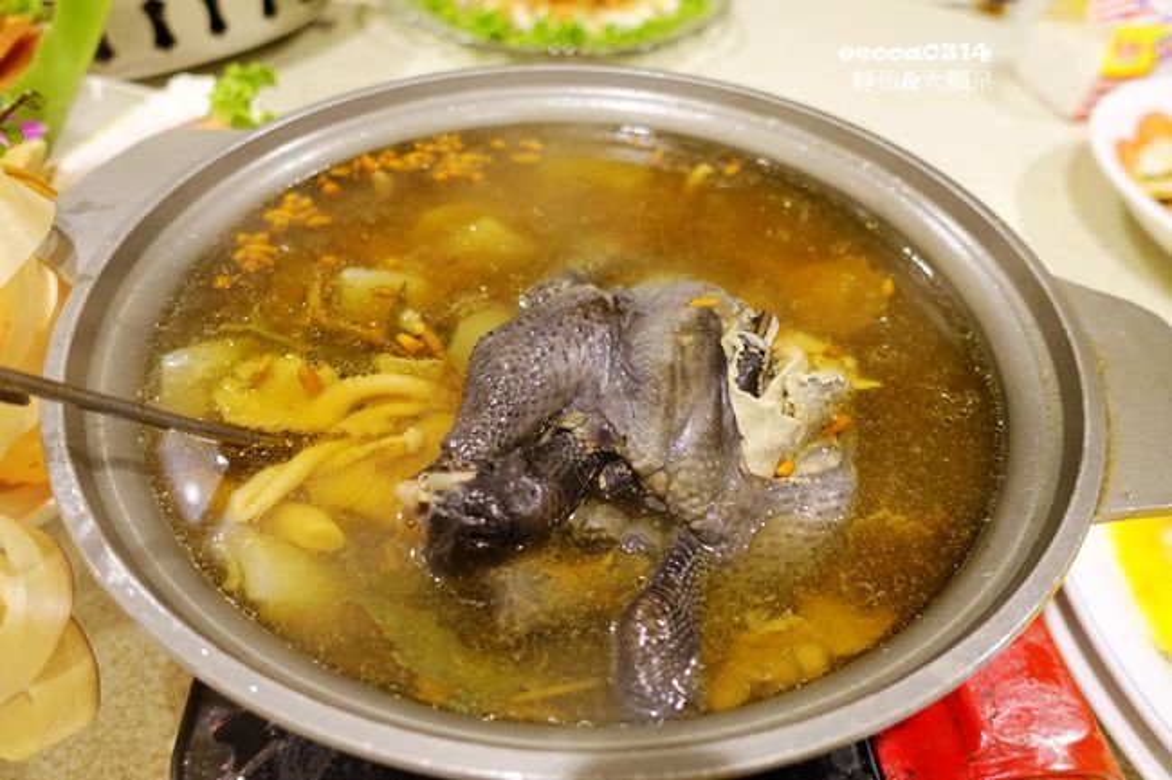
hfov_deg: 73.8
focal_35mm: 24
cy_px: 390
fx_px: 781
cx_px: 586
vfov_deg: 53.1
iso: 400
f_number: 1.8
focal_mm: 8.8
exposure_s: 1/30
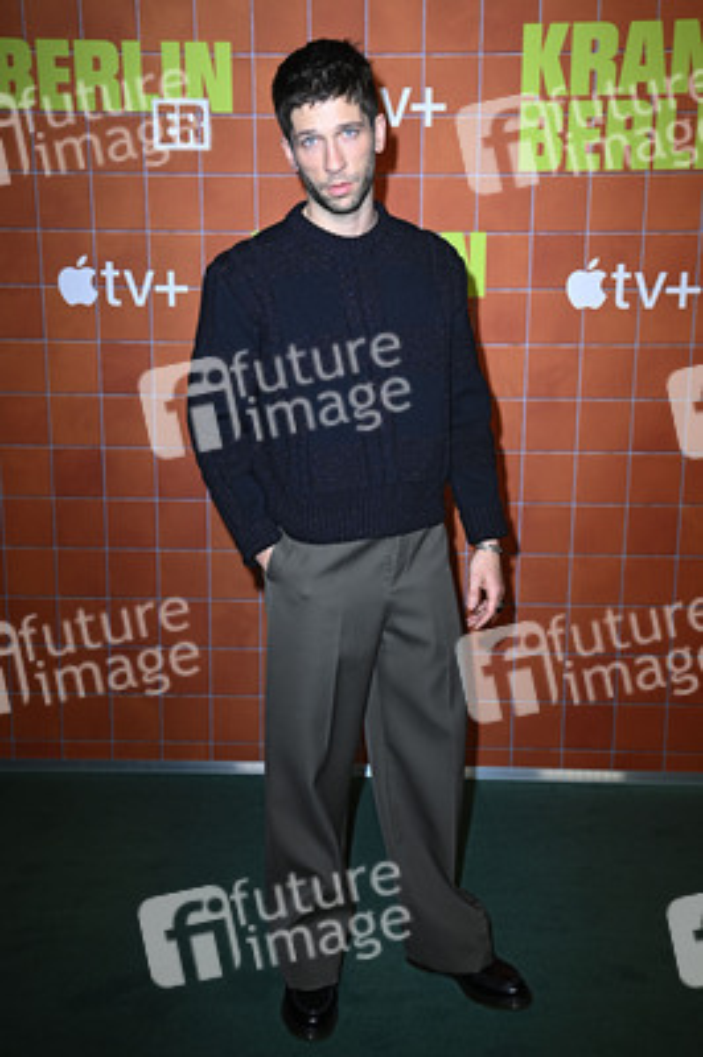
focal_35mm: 38
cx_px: 352
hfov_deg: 35.0
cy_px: 528
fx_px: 1115
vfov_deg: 50.7
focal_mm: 38
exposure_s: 1/250
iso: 800
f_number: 5.6
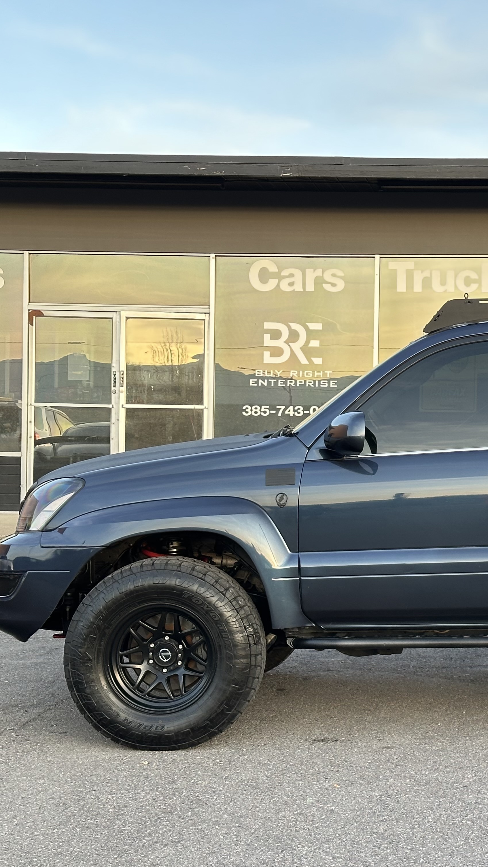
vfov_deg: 30.2
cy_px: 434
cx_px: 525
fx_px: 1610
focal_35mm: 70
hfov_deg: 16.7
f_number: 1.78
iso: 100
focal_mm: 6.86
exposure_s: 1/120
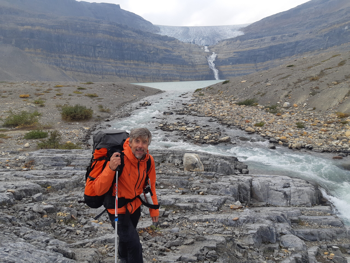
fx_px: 263
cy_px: 132
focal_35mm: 26
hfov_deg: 67.3
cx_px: 175
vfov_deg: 53.1
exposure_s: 1/1499
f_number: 1.7
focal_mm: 3.93
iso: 40
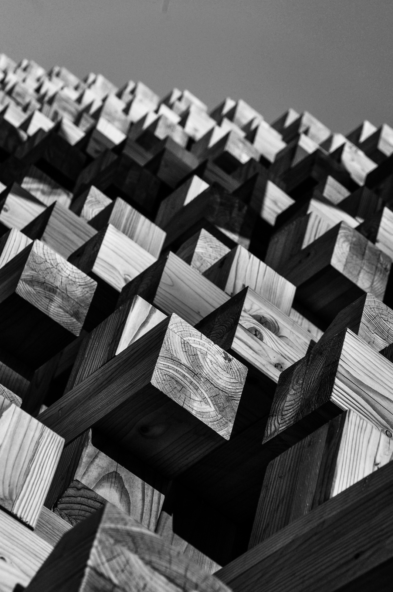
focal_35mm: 138
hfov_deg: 9.9
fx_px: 2265
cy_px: 296
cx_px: 196
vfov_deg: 14.9
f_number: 14
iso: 800
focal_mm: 92
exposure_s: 1/800
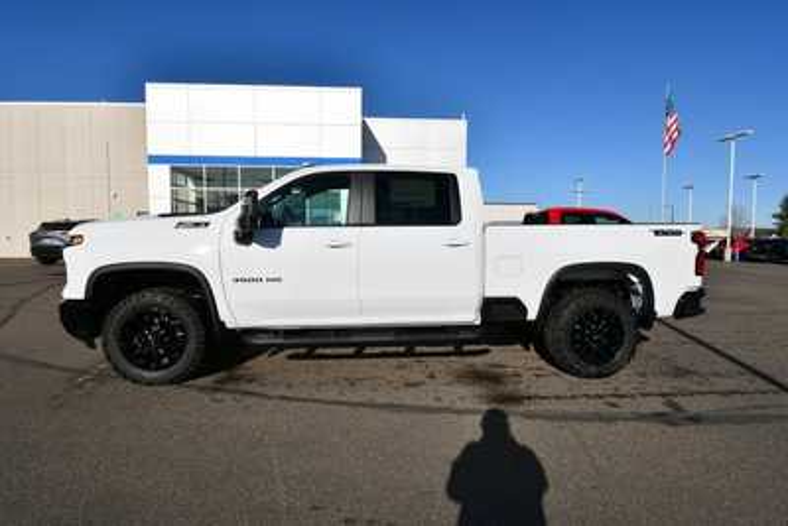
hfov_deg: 86.9
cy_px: 263
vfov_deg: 64.6
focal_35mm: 19
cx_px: 394
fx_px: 416
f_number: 10
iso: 100
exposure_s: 1/400
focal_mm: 13
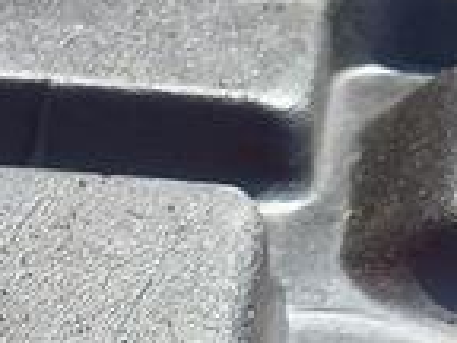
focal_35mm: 178
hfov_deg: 10.7
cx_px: -219
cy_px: 762
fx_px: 2350
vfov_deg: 7.9
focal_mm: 4.65
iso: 50
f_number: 1.8
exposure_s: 1/315
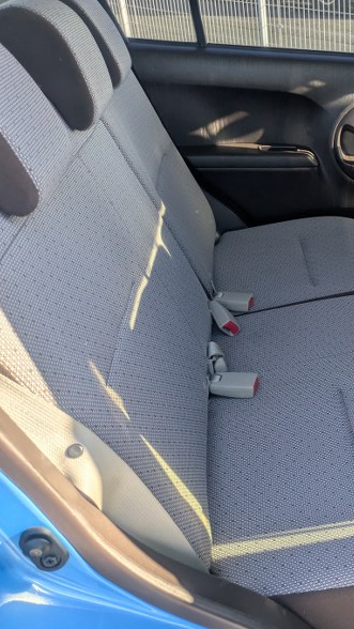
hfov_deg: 28.6
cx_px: 403
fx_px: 617
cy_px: 309
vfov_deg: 54.0
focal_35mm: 37
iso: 44
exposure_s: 1/441
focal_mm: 5.43
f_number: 1.89
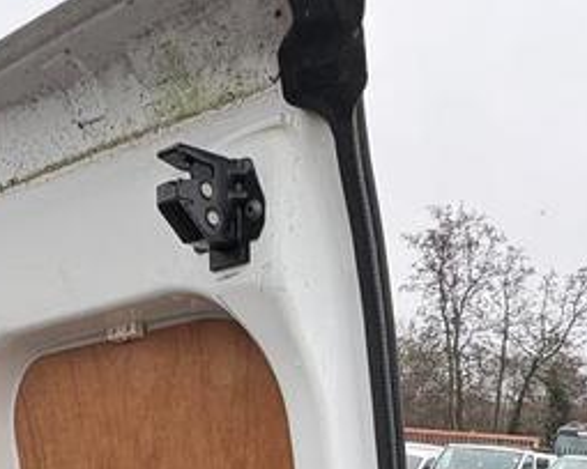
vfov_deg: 26.3
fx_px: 834
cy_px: 623
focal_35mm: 48
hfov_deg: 38.8
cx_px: 302
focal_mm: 2.22
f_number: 2.2
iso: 50
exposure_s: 1/99
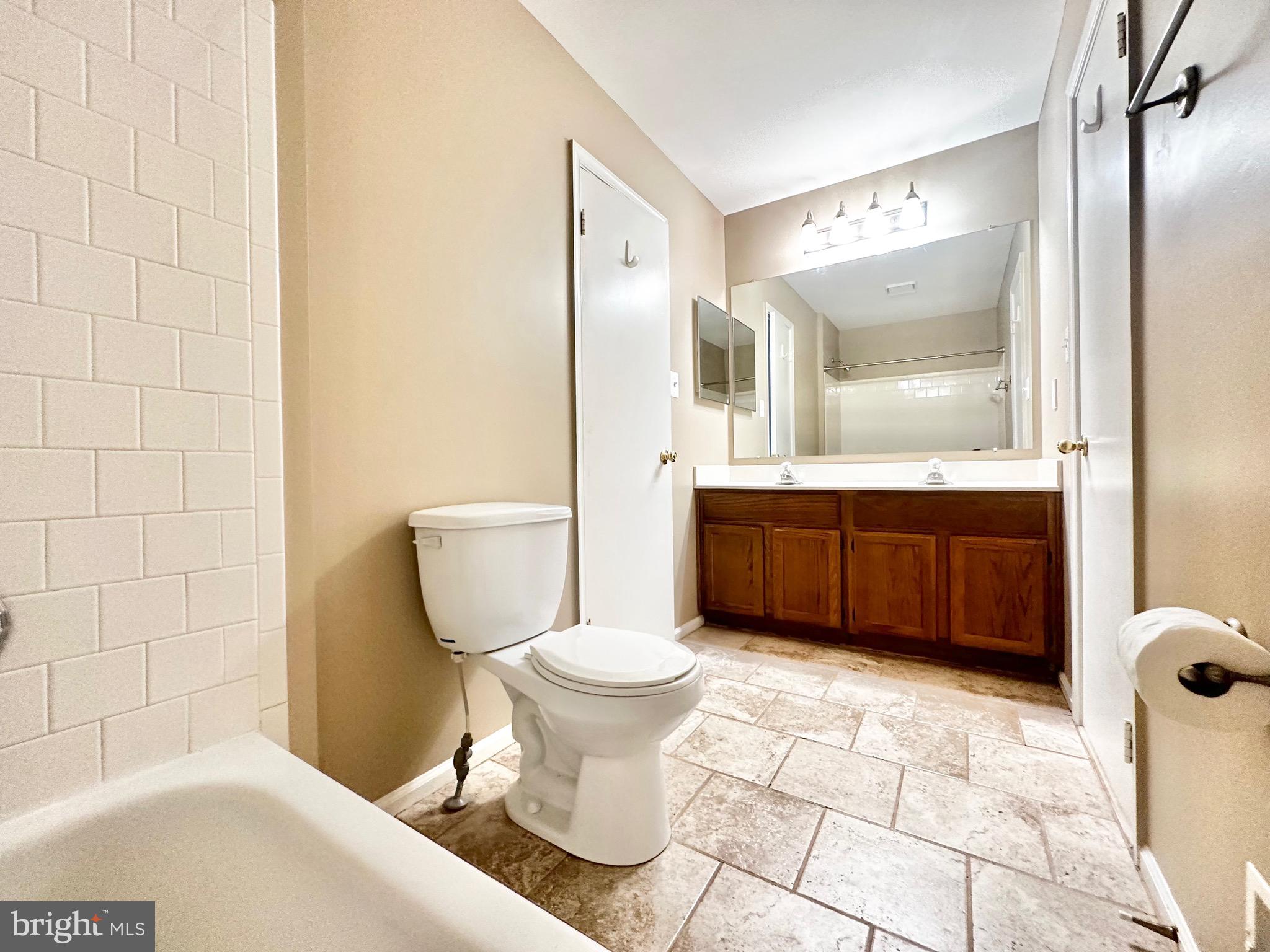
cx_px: 635
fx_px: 514
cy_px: 476
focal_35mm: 14
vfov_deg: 85.7
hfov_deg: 102.1
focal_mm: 2.22
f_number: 2.2
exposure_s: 1/60
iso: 320
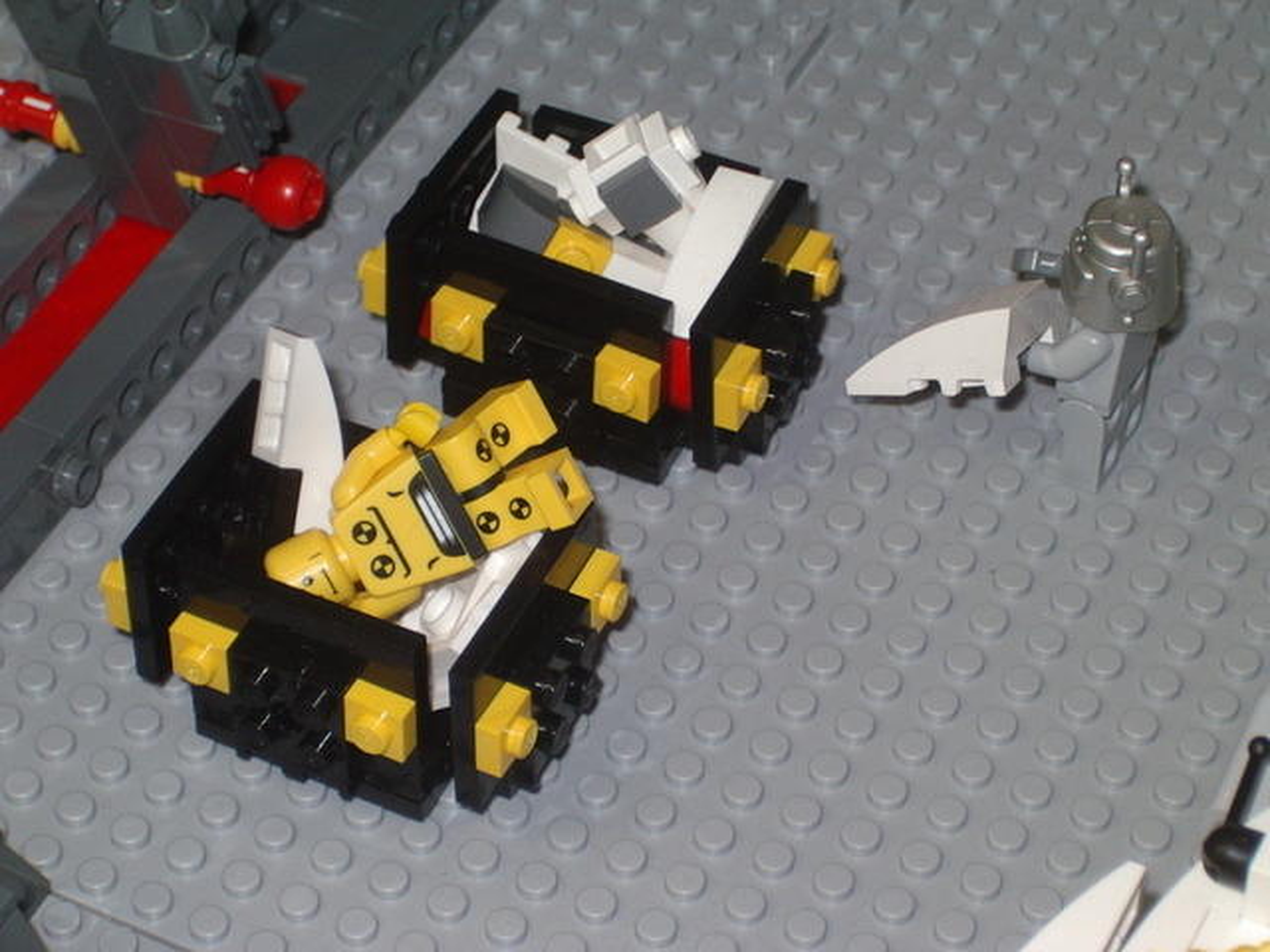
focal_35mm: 114
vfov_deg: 13.0
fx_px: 4182
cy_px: 476
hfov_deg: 17.3
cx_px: 635
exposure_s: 1/125
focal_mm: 17.4
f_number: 5
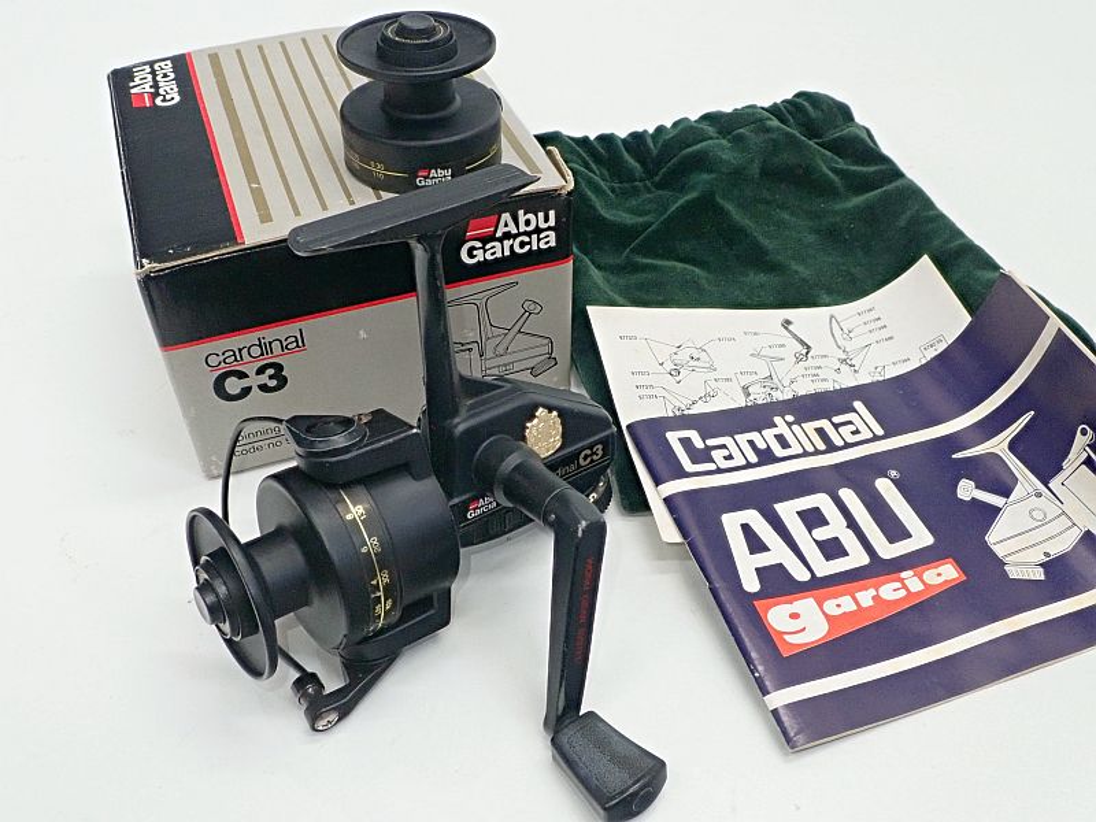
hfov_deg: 60.0
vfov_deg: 46.8
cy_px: 411
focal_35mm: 30
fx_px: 950
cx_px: 548
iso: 800
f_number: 3.2
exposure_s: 1/60
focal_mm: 5.5
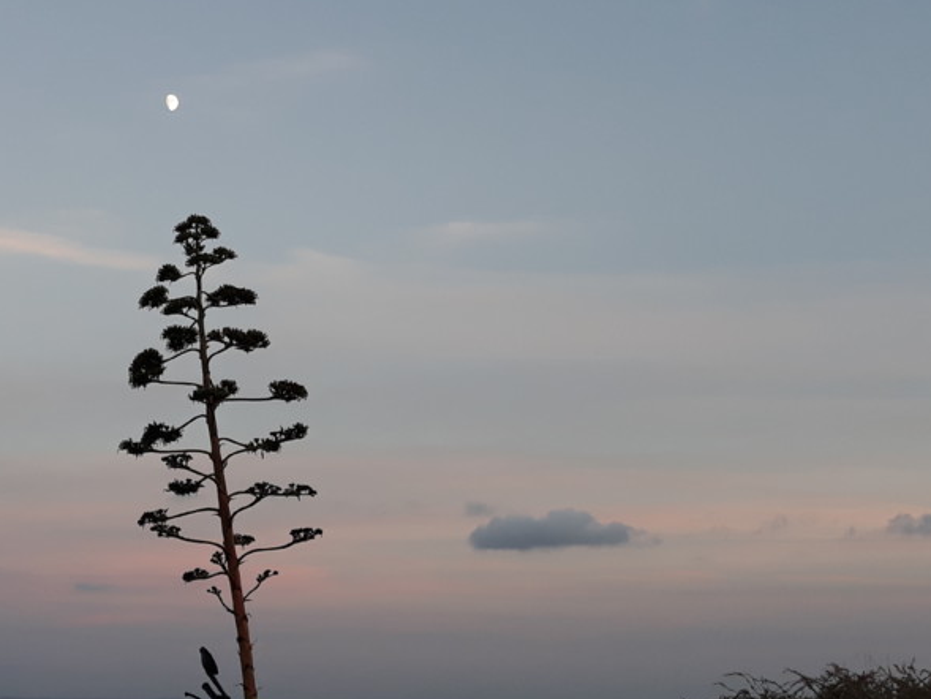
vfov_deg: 32.9
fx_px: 1184
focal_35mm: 44
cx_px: 196
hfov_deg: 41.2
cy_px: 312
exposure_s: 1/100
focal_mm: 3.71
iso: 40
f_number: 1.7
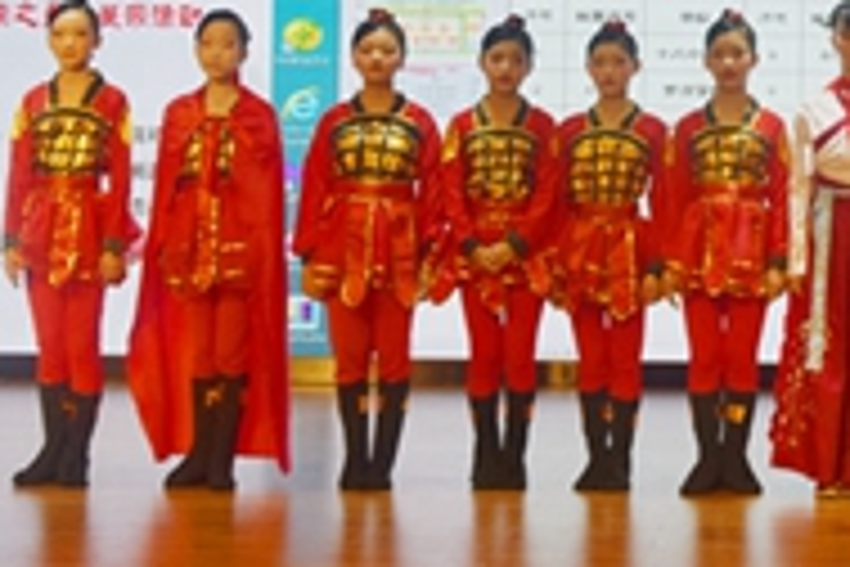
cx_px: 877
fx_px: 2432
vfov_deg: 13.2
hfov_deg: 19.2
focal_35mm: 103
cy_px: 70
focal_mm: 26
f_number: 4
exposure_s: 1/640
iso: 800
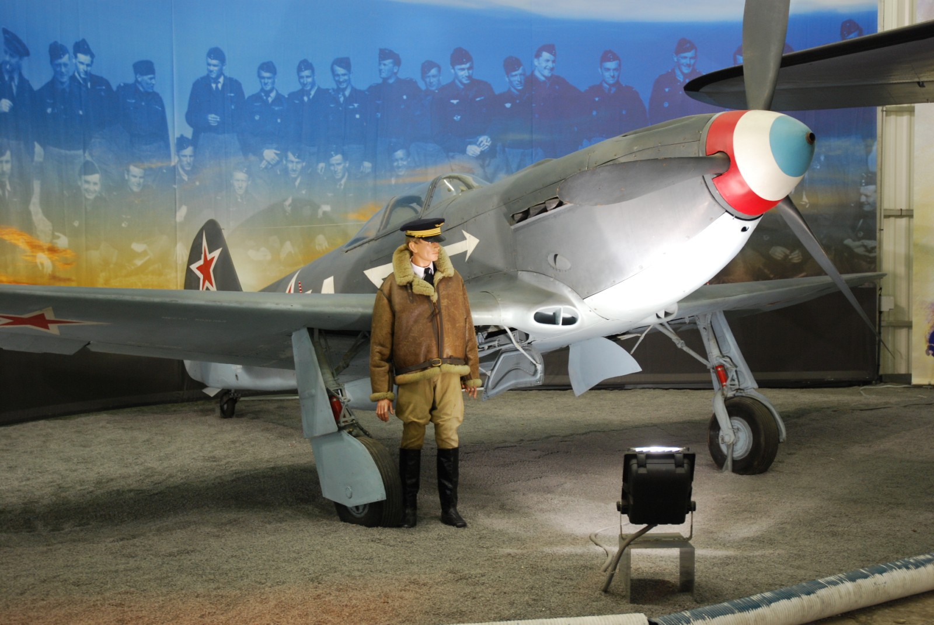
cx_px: 467
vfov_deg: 29.0
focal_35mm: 46
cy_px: 312
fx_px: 1208
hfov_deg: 42.3
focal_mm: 31
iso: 400
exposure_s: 1/13
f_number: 4
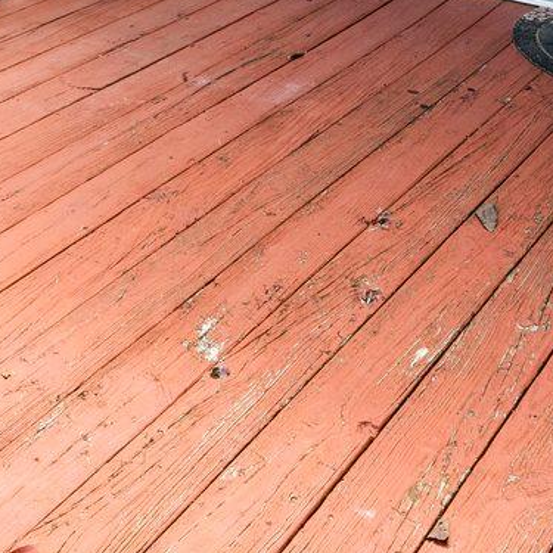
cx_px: 13
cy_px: -371
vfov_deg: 20.7
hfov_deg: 25.3
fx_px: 1175
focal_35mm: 65
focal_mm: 14
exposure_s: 1/50
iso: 320
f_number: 13
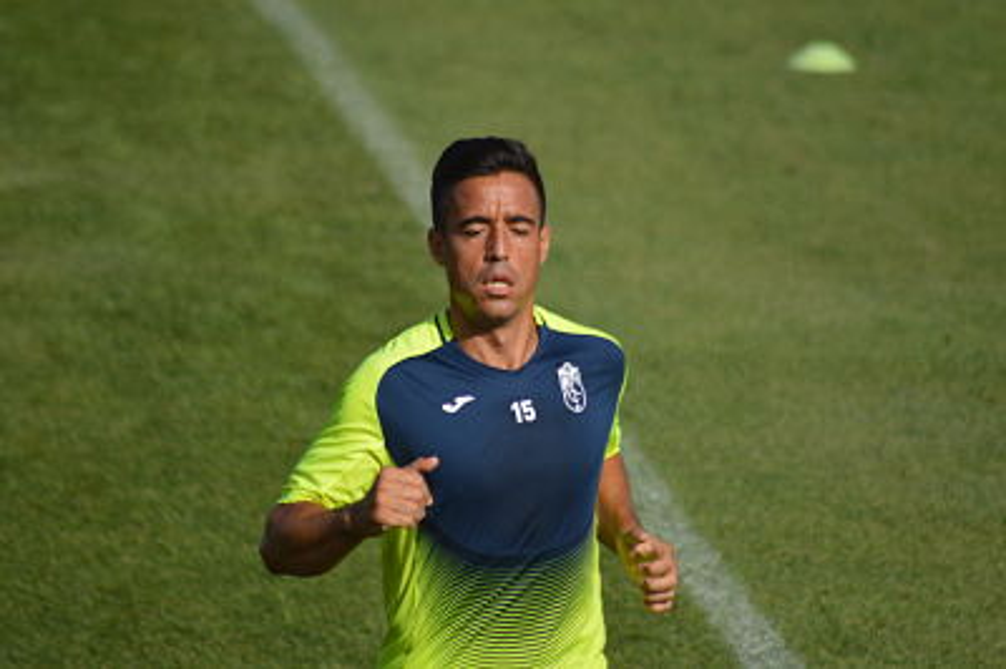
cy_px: 334
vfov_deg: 3.0
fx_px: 12564
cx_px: 503
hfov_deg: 4.6
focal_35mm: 450
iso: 320
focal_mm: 300
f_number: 5.6
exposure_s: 1/2000
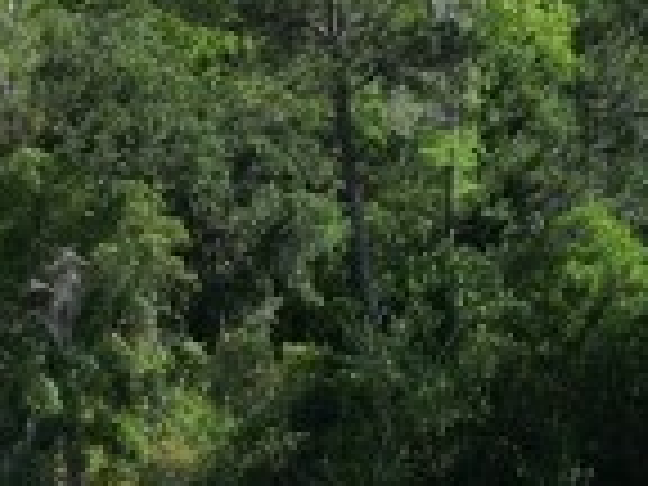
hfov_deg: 11.4
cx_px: 675
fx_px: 3201
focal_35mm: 171
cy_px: 958
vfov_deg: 8.3
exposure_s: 1/2000
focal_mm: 6.72
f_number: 1.7
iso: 110
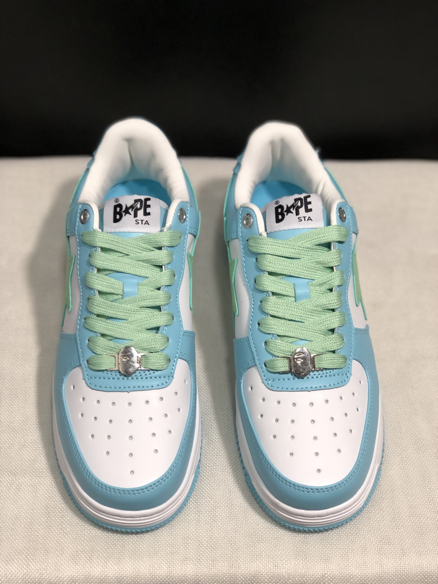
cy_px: 292
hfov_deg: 25.7
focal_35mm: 57
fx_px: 962
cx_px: 219
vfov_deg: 33.8
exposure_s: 1/30
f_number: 2.8
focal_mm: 6.6
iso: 80
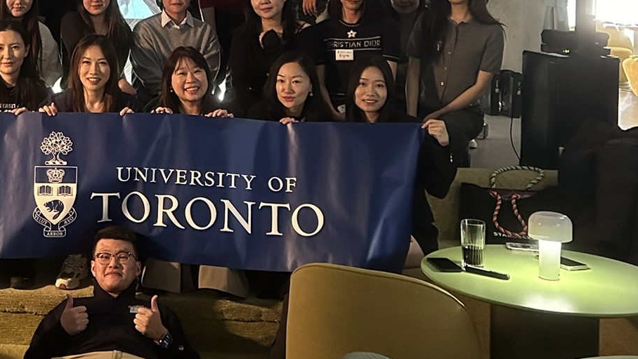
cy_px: -3
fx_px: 998
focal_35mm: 59
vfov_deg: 19.8
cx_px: 66
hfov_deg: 33.6
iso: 1000
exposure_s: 1/25
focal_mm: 6.86
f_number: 1.78
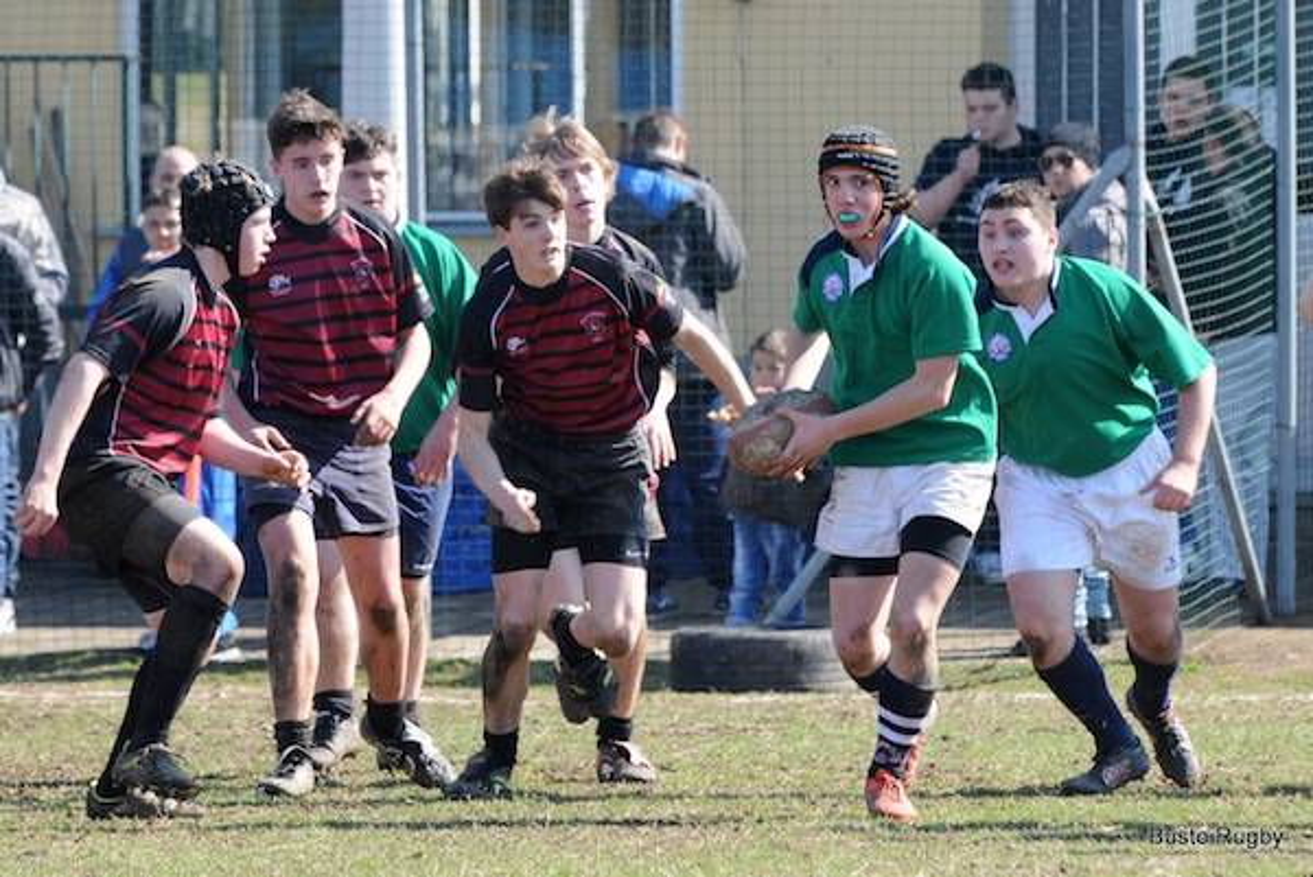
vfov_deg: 4.2
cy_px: 438
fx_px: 12044
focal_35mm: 330
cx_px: 656
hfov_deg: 6.2
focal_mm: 220
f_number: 5.6
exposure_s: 1/500
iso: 400
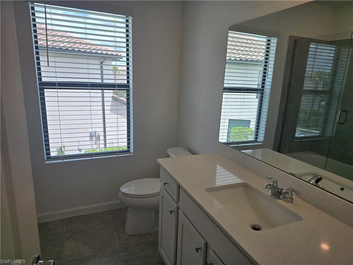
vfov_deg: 58.9
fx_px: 235
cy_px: 132
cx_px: 176
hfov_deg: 73.9
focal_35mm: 23
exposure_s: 1/214
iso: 12
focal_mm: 6.3
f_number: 1.7
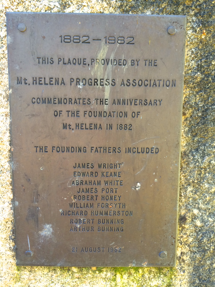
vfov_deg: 60.0
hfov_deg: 46.8
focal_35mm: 30
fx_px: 248
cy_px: 144
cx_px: 108
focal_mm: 4.12
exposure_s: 1/40
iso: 40
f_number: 2.2
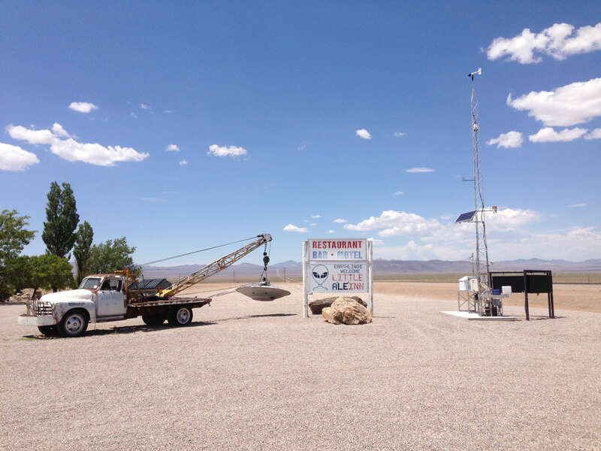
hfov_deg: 55.4
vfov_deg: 42.9
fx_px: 573
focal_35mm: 33
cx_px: 300
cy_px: 226
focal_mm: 4.13
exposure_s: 1/2584
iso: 50
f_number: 2.4
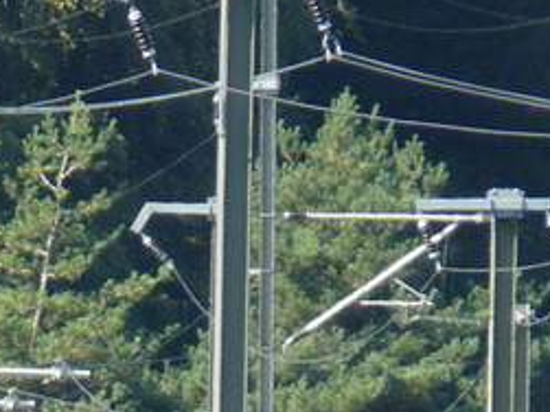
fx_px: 31301
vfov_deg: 0.8
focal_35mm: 1971
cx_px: -129
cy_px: 710
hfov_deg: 1.0
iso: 100
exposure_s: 1/250
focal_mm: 81.1
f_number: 4.2
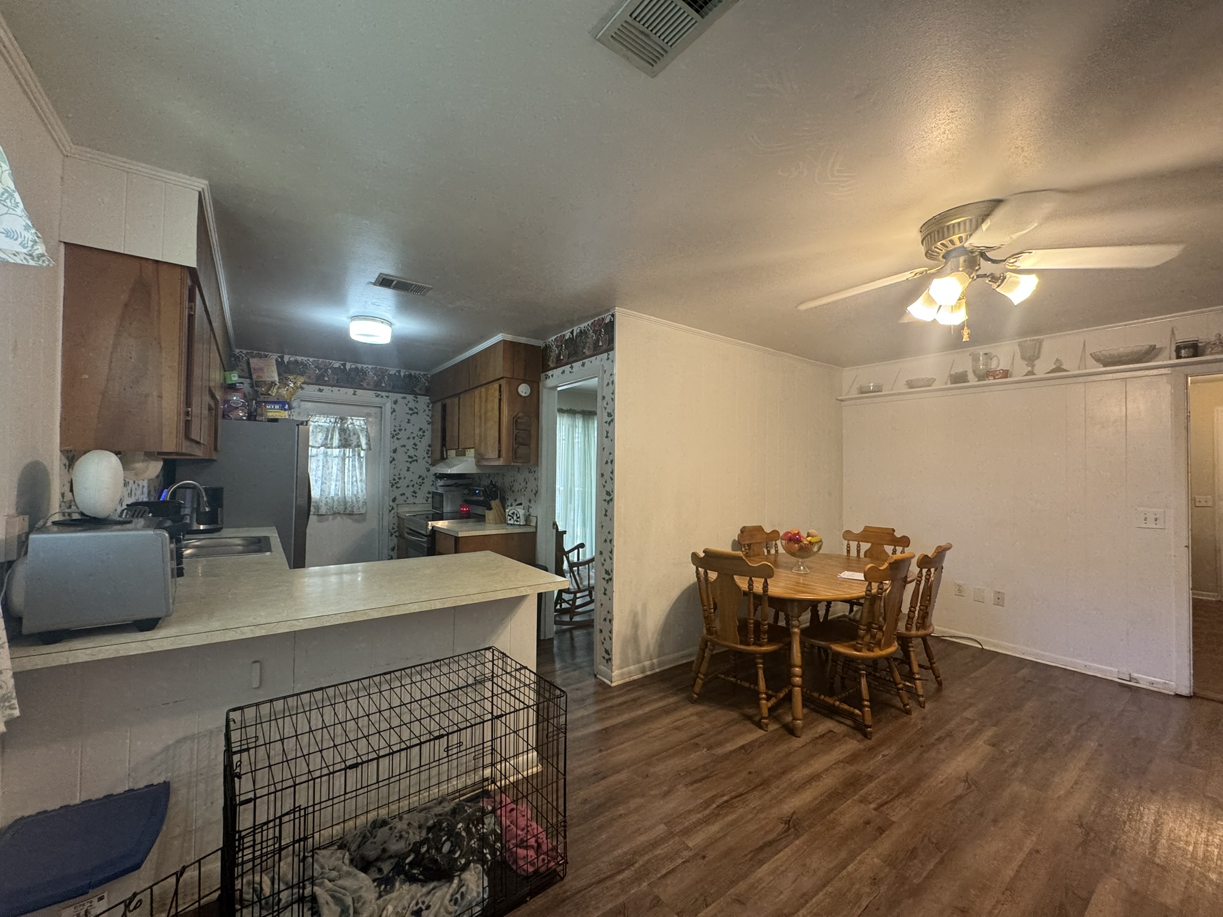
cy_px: 458
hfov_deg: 102.1
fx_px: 495
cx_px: 612
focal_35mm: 14
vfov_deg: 85.7
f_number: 2.2
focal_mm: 2.22
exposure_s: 1/60
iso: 200
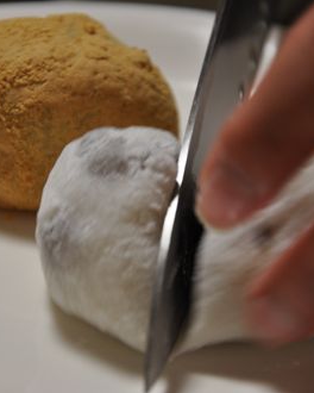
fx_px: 2230
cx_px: 150
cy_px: 196
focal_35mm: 192
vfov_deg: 10.1
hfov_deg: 8.1
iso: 400
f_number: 5.6
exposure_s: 1/13
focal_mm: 90
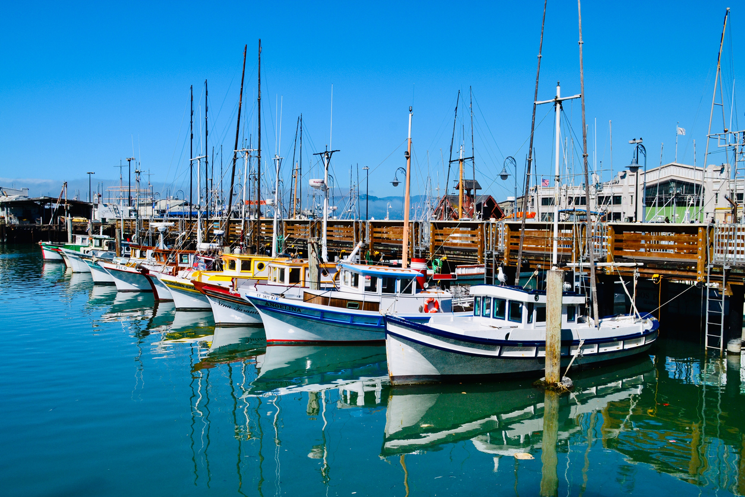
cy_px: 248
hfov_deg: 57.2
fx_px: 683
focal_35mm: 33
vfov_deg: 40.0
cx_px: 372
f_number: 11
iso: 280
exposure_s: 1/500
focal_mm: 22
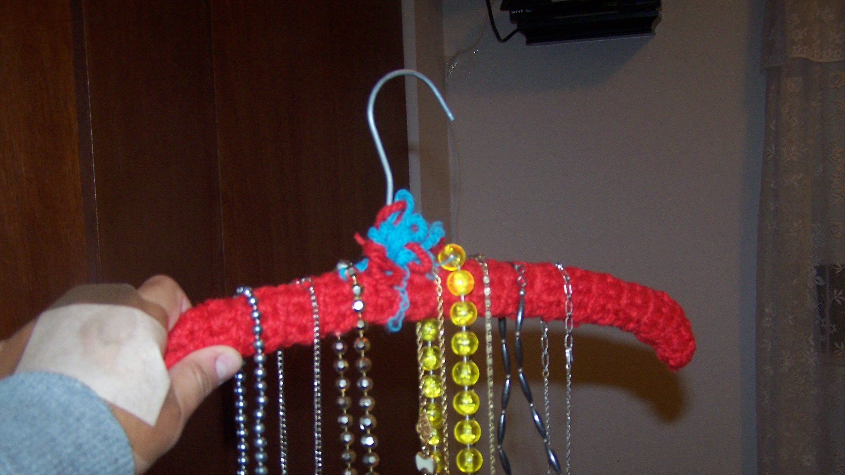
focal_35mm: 42
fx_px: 941
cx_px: 420
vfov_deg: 28.2
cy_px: 305
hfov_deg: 48.4
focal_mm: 6.3
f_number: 2.8
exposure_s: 1/60
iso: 140
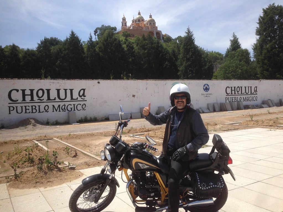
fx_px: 270
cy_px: 106
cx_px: 142
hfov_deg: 55.3
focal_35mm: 33
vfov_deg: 43.0
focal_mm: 4.12
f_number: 2.4
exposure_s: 1/1642
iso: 50
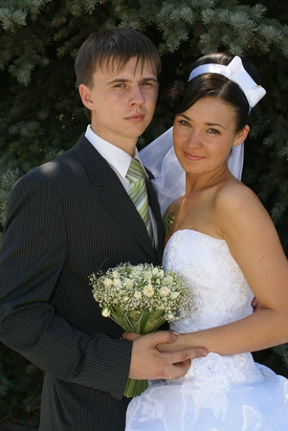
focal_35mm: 68
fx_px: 808
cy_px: 216
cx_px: 144
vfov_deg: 29.8
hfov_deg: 20.2
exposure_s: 1/125
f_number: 9
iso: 200
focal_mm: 45
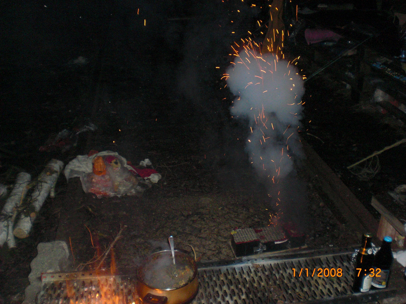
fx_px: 446
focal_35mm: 38
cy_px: 152
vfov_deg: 37.7
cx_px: 203
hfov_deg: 49.0
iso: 200
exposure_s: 1/30
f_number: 3.1
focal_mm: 6.3
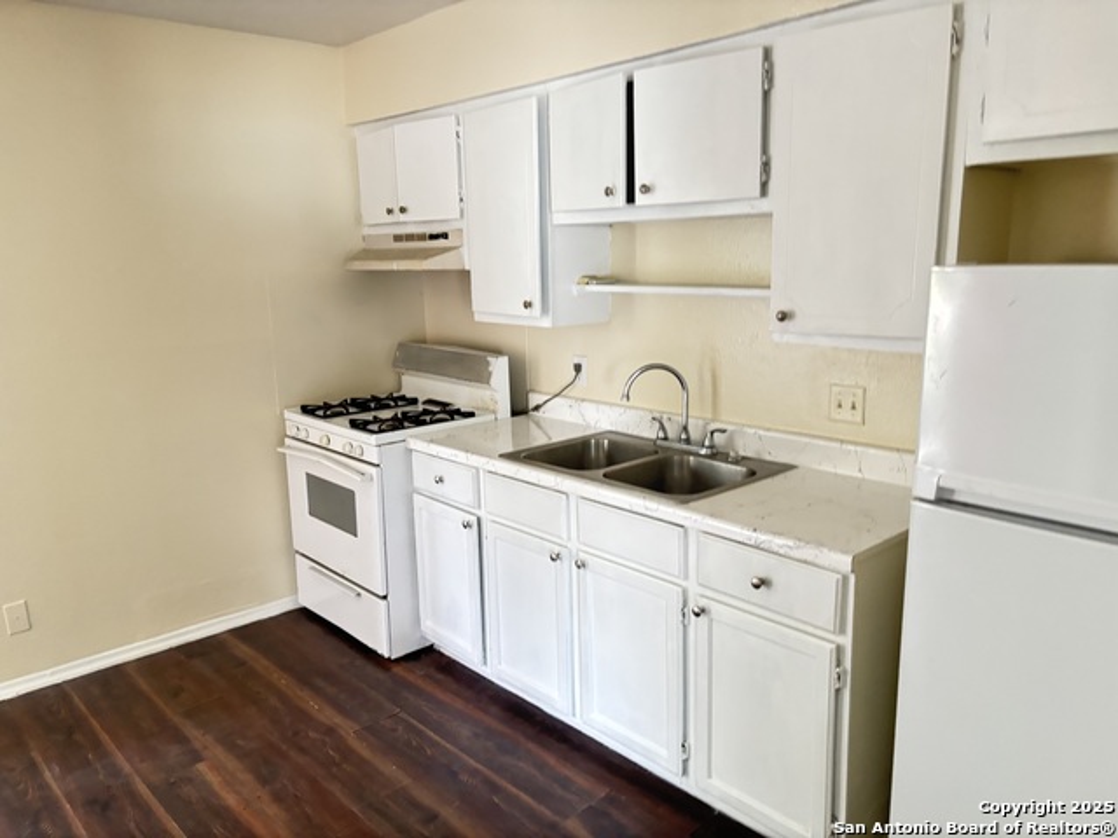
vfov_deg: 53.1
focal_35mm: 26
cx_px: 559
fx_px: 840
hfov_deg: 67.3
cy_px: 419
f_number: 1.6
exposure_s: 1/60
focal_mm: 5.96
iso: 400
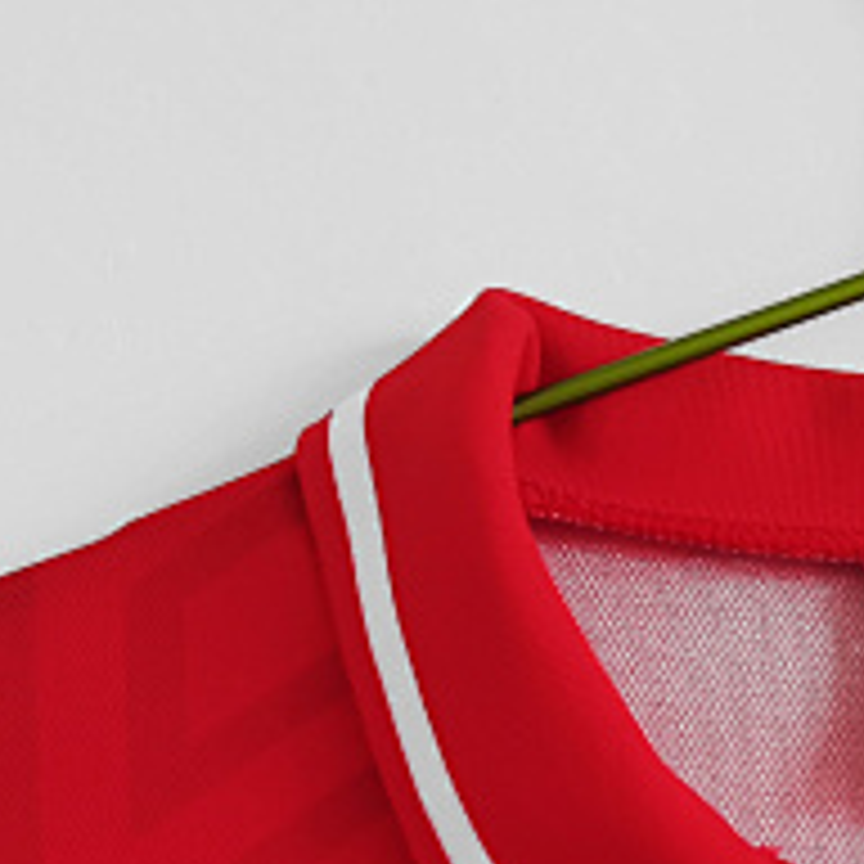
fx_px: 3643
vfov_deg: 12.5
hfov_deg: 13.2
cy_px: 1494
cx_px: 1017
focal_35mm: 129
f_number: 1.8
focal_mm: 5.58
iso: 125
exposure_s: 1/50
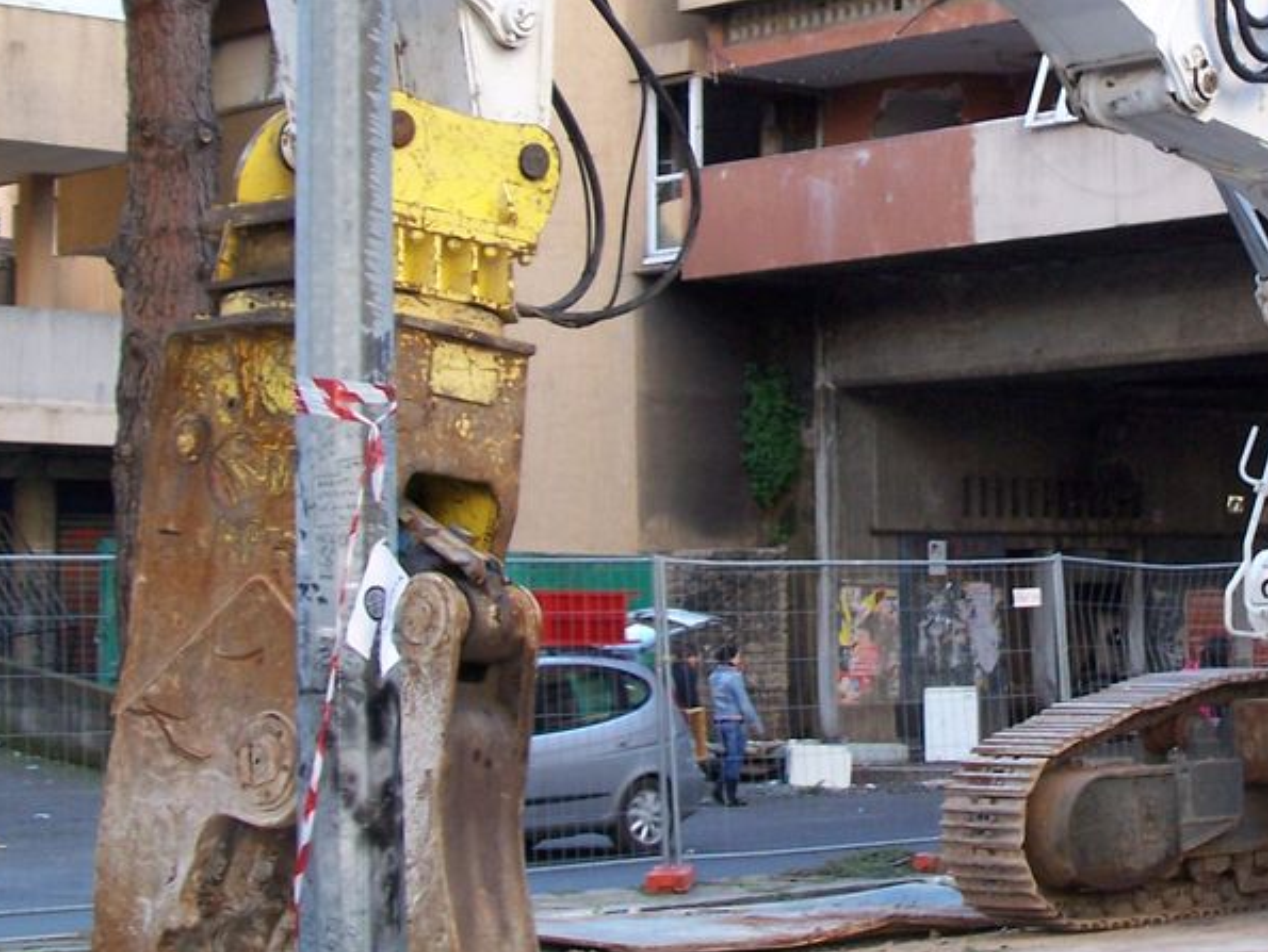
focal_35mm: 86
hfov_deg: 22.4
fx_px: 3152
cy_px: 202
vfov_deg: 17.1
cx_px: 1063
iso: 140
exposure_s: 1/90
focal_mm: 8.6
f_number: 3.4
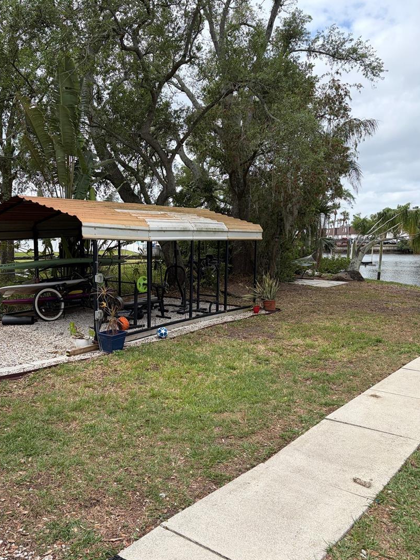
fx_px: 469
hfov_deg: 48.2
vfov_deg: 61.7
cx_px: 194
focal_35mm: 29
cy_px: 287
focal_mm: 5.96
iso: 50
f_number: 1.6
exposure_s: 1/2364
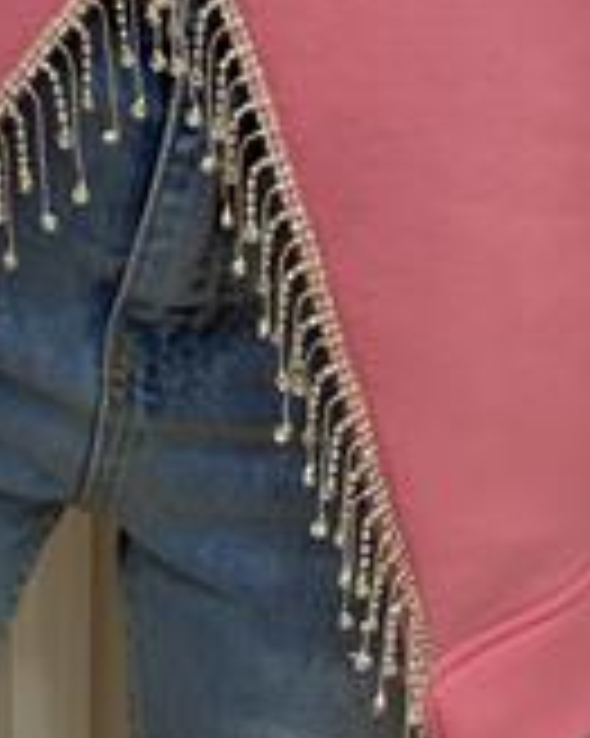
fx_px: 2796
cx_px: 140
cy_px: 38
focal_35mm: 128
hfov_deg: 12.0
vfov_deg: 14.8
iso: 160
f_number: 2
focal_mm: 6
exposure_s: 1/100
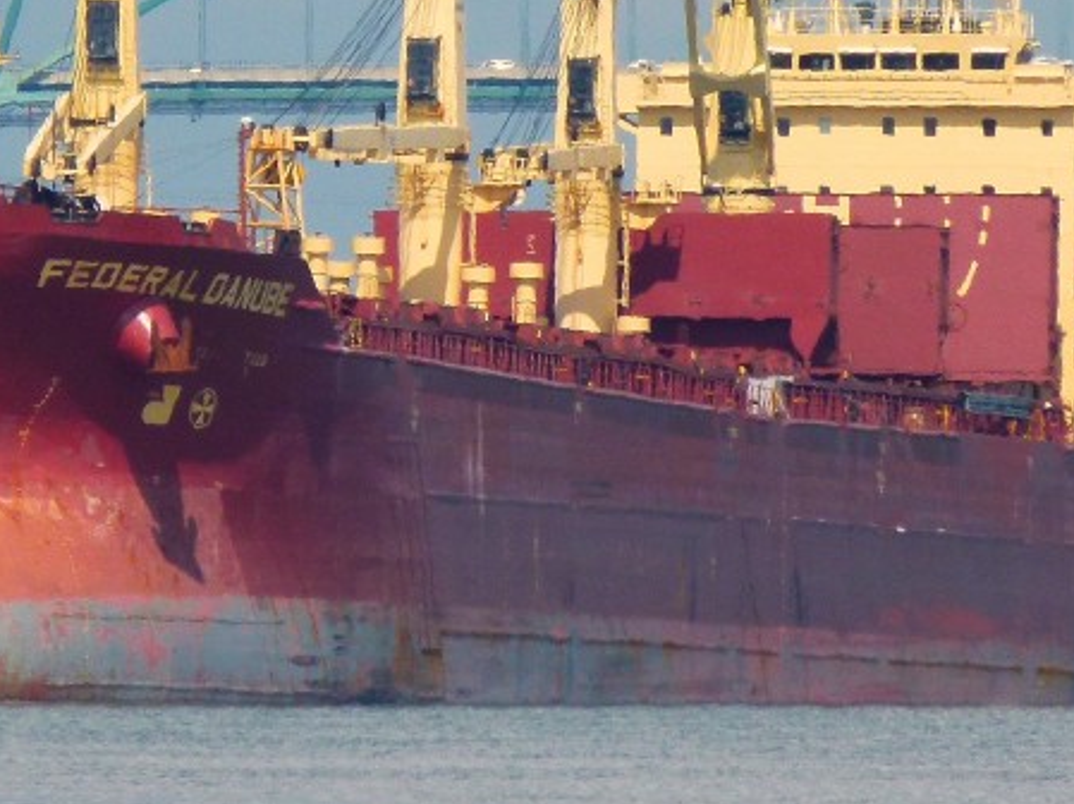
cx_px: 433
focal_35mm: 1548
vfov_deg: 1.0
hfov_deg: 1.3
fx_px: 47990
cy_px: 203
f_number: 5.2
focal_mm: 108
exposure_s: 1/1000
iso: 100
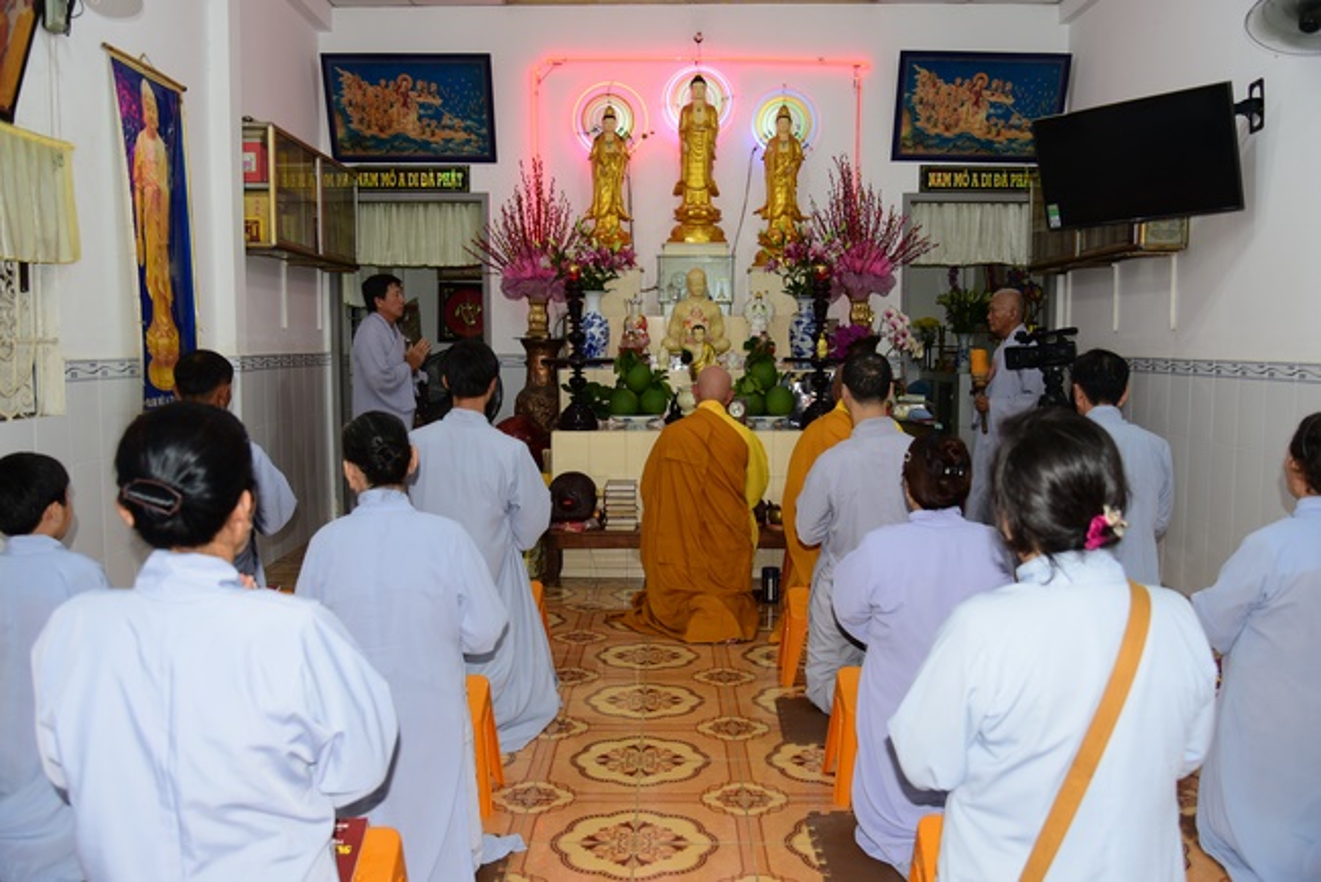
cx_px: 660
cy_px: 441
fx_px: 1138
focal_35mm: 31
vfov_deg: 42.4
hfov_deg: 60.3
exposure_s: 1/60
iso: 320
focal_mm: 31
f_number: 4
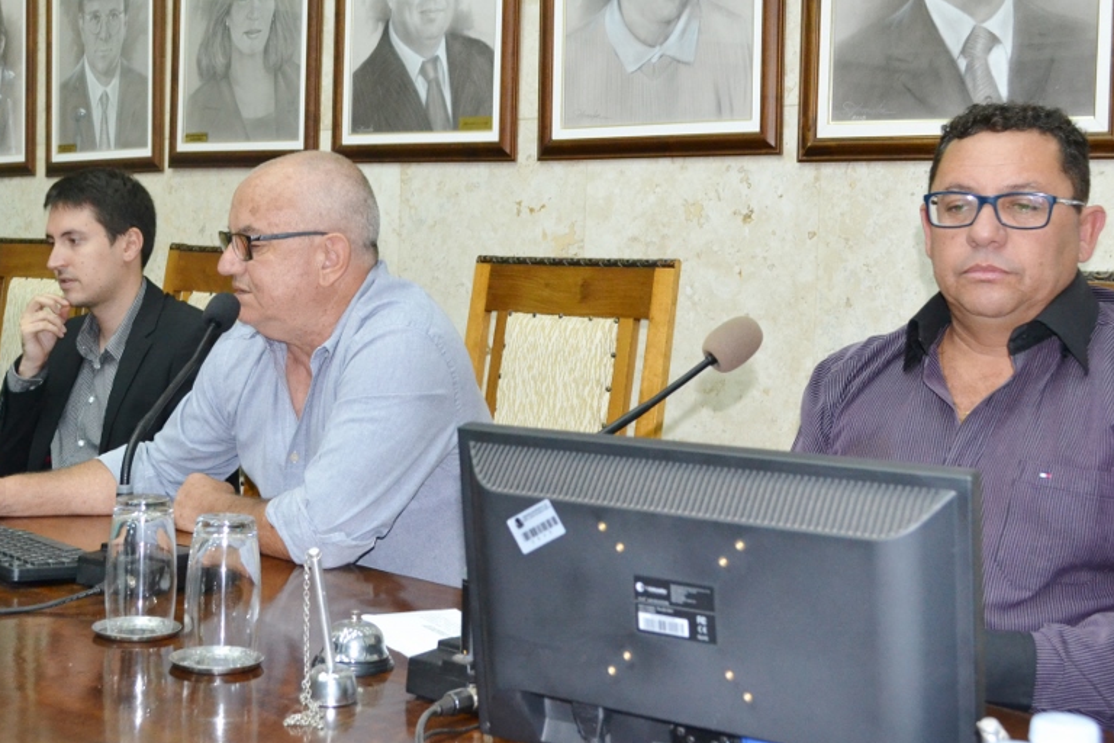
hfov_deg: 41.0
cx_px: 470
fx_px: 1485
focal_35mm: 48
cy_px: 319
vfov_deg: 28.0
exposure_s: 1/80
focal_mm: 24
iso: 1600
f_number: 5.6
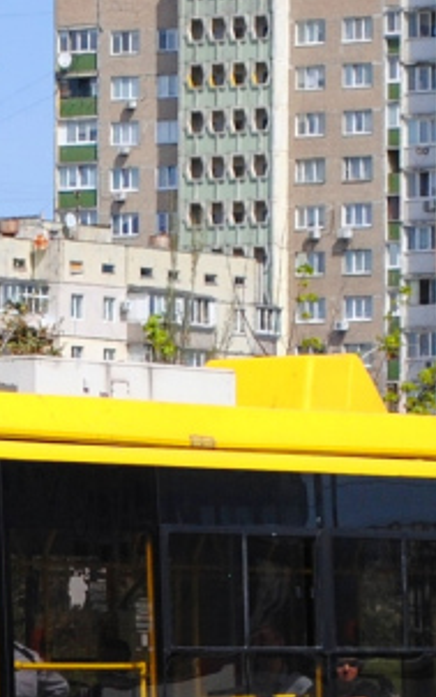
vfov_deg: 5.8
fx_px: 6879
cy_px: 445
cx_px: 16
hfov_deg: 3.6
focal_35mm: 362
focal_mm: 55
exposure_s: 1/1000
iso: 180
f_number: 5.6
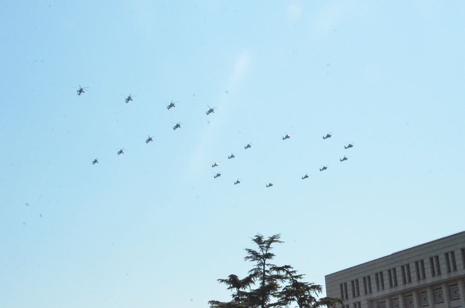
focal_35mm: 66
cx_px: 232
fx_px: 851
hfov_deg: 30.6
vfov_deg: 20.5
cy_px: 154
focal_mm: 44
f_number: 25
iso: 6400
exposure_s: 1/2500
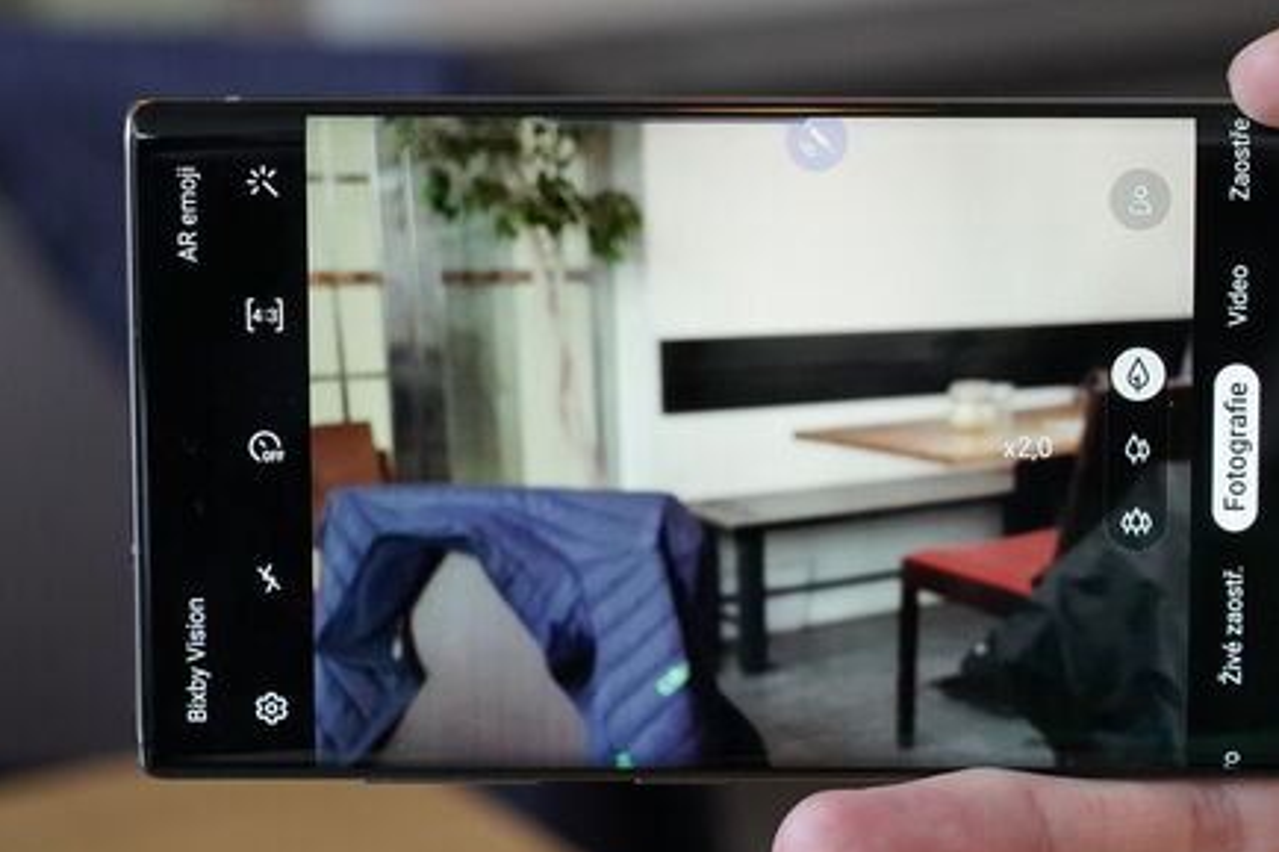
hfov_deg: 19.4
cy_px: 472
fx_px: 3729
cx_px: 886
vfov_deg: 13.0
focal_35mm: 105
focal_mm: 55
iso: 3200
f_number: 7.1
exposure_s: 1/100
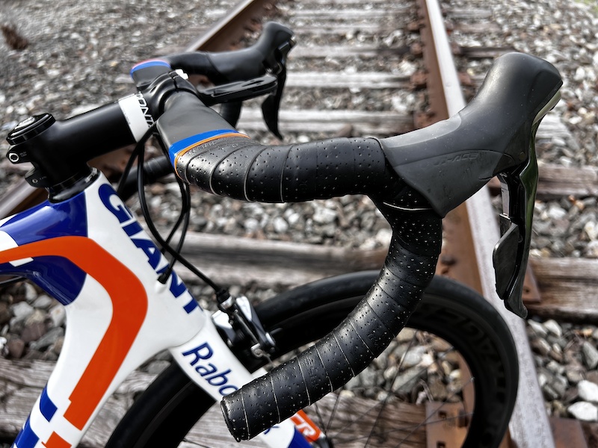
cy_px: 224
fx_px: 449
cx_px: 299
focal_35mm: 26
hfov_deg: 67.3
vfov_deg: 53.1
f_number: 1.5
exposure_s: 1/692
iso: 50
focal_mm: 5.7
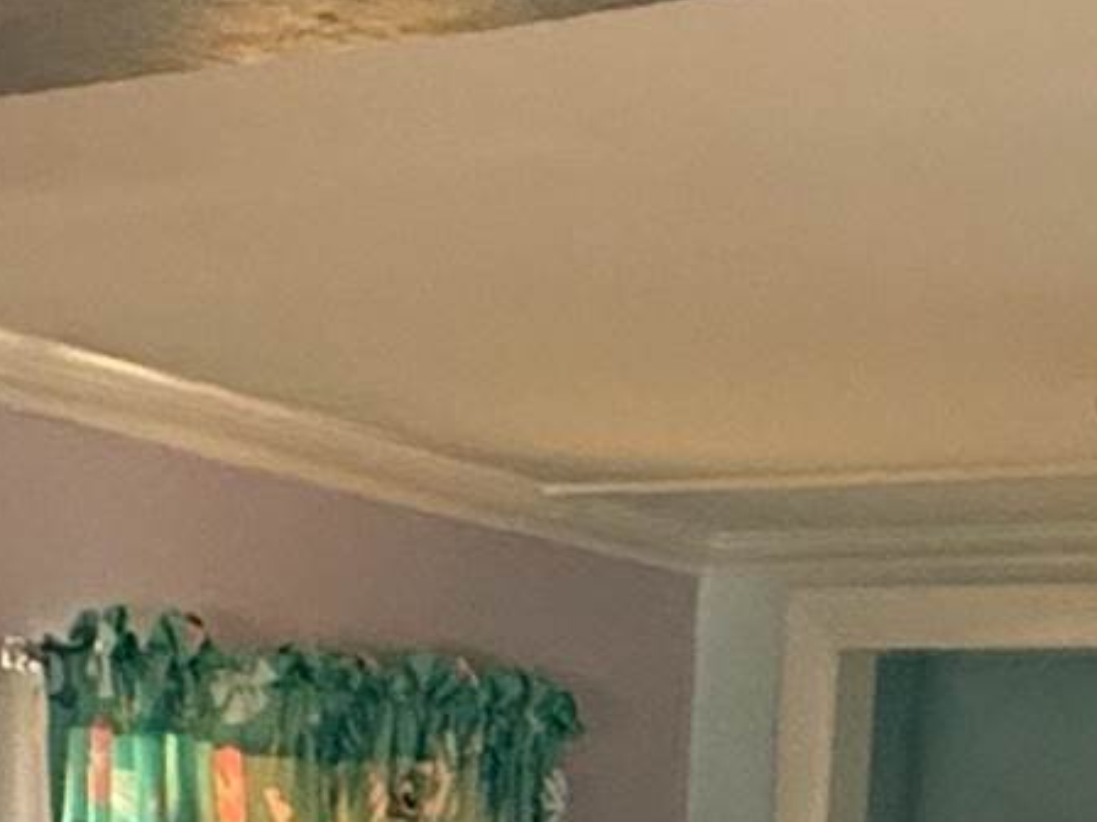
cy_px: 1908
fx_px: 3042
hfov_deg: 20.4
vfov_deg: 12.5
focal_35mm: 96
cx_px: 455
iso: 500
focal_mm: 2.22
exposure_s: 1/60
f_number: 2.2
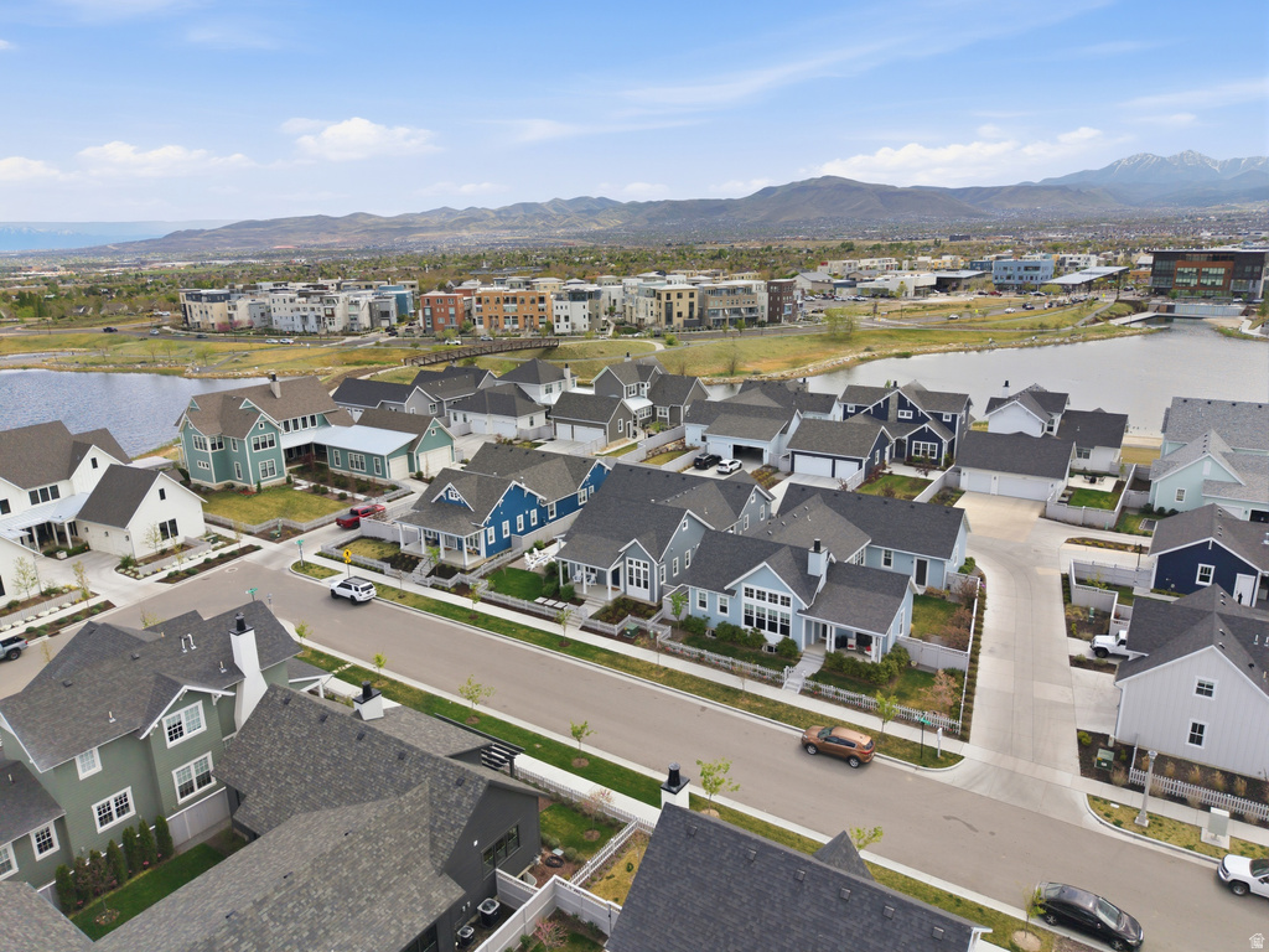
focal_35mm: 24
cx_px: 634
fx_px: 880
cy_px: 476
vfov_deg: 56.8
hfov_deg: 71.6
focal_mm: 8.7
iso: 300
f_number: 1.8
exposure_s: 1/4000
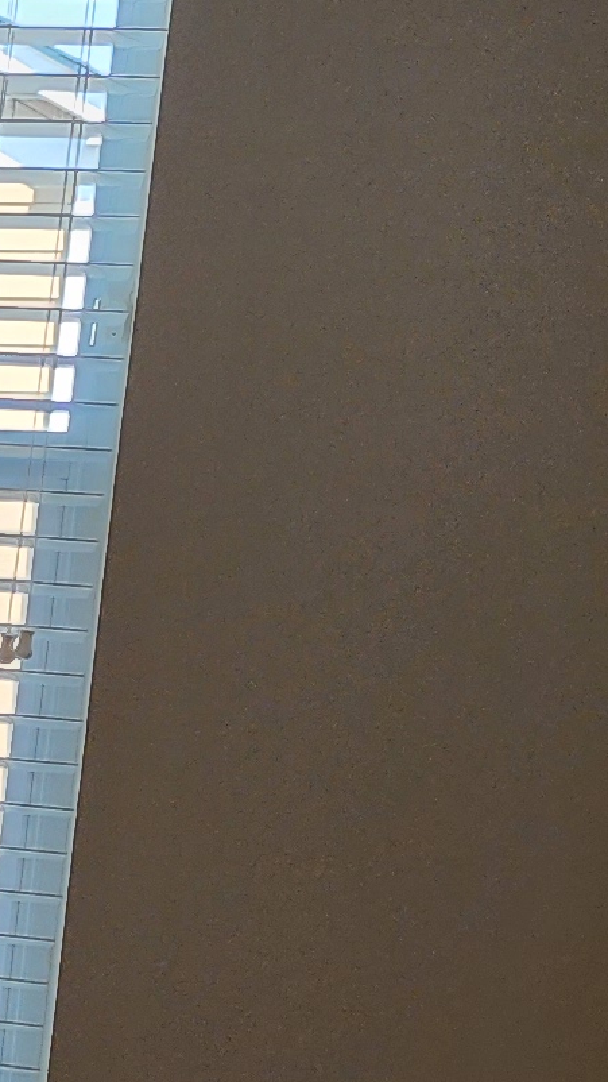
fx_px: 3583
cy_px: 807
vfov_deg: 17.1
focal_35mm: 125
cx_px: -1851
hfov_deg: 7.1
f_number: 1.8
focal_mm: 6.4
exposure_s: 1/120
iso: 80
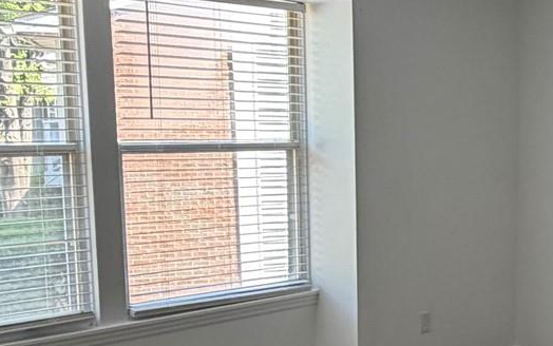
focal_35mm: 58
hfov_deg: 30.9
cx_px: 621
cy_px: 227
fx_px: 874
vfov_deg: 22.3
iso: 160
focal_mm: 2.22
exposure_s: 1/120
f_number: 2.2
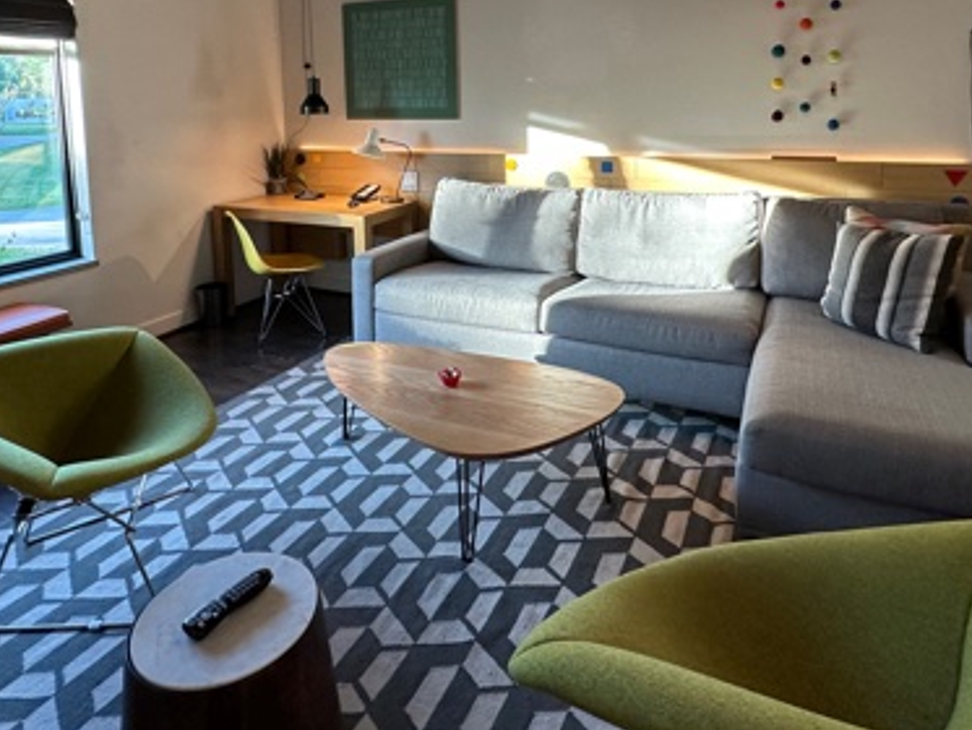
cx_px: 490
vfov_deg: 53.5
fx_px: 674
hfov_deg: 71.6
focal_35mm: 24
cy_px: 159
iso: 200
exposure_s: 1/120
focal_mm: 2.22
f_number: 2.2
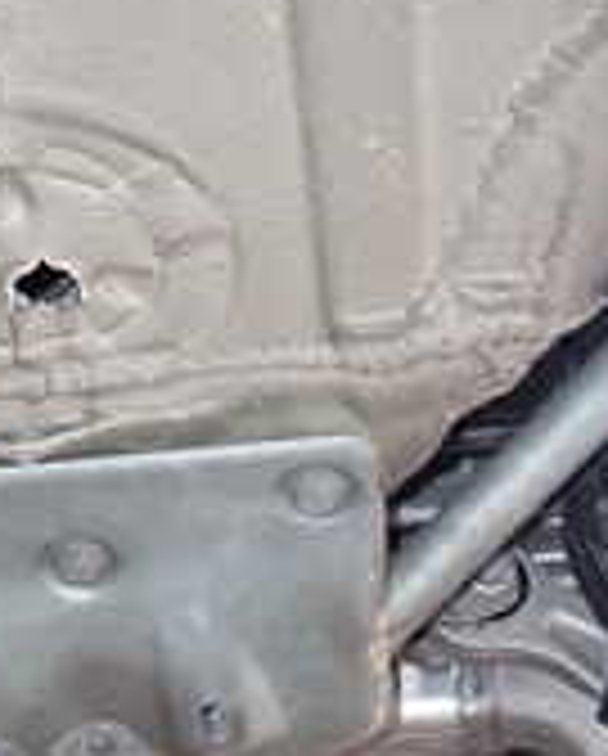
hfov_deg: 17.6
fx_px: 1952
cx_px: 135
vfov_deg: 21.3
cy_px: 729
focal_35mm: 87
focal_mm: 4.5
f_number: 2
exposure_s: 1/30
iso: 200
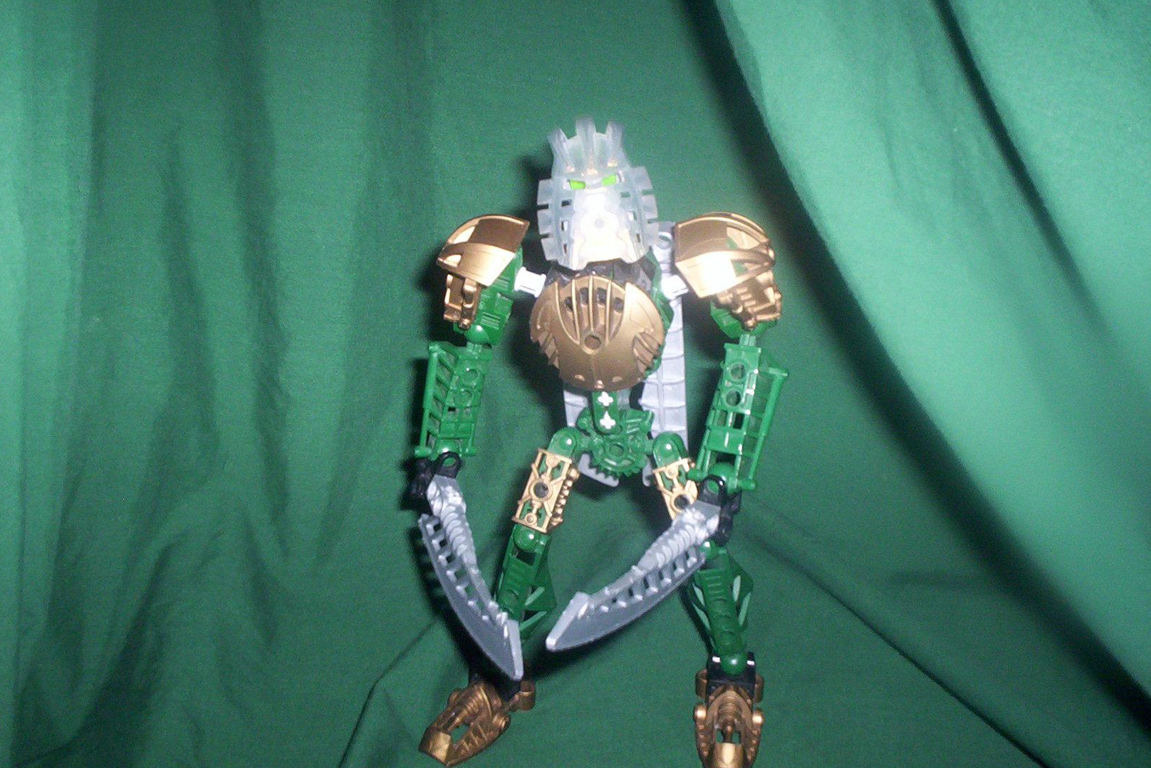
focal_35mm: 40
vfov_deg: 33.4
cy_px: 355
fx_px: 1279
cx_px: 574
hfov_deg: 48.5
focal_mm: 4.99
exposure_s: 1/60
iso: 140
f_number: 4.5
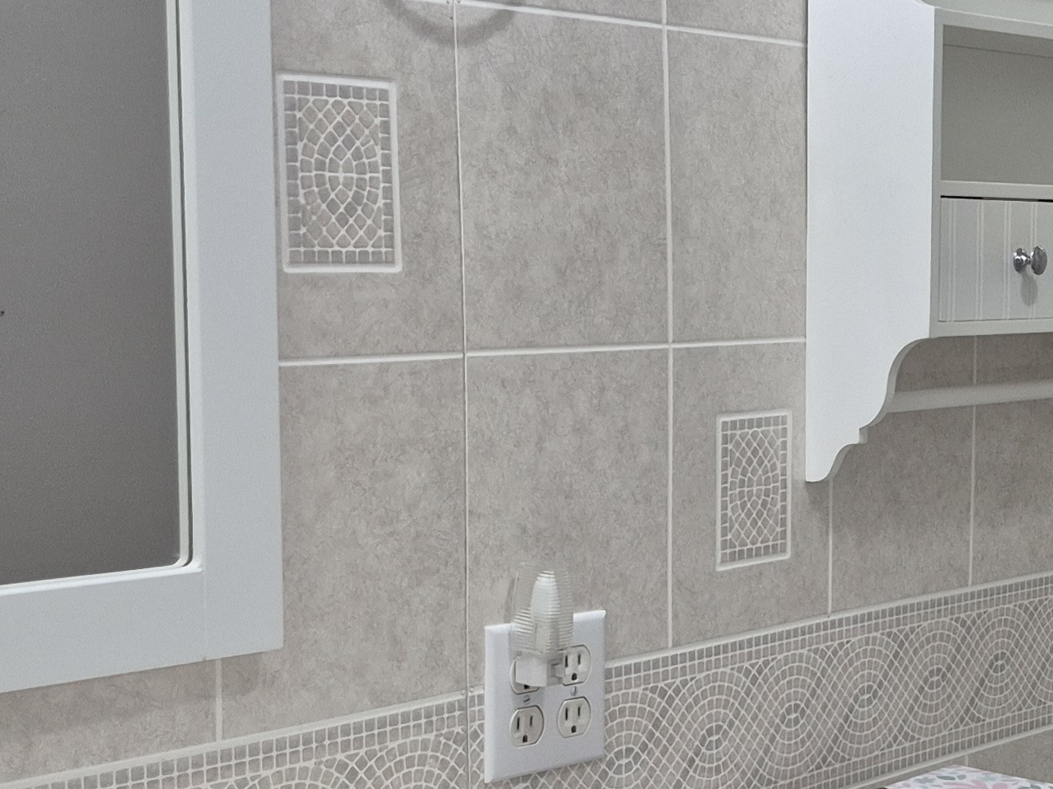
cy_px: 529
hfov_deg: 25.9
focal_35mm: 72
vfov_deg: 20.4
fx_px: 2190
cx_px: 1010
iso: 125
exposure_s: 1/120
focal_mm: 5.4
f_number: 1.8
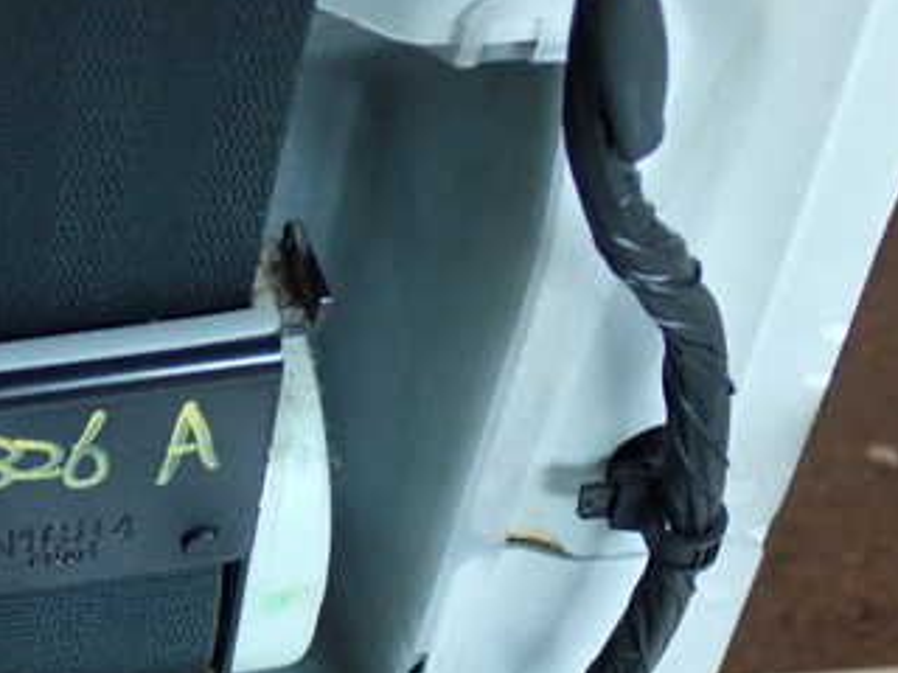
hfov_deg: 21.7
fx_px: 2283
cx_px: 67
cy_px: 555
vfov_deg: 16.6
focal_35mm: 88
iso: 800
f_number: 3.1
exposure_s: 1/50
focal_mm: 8.4
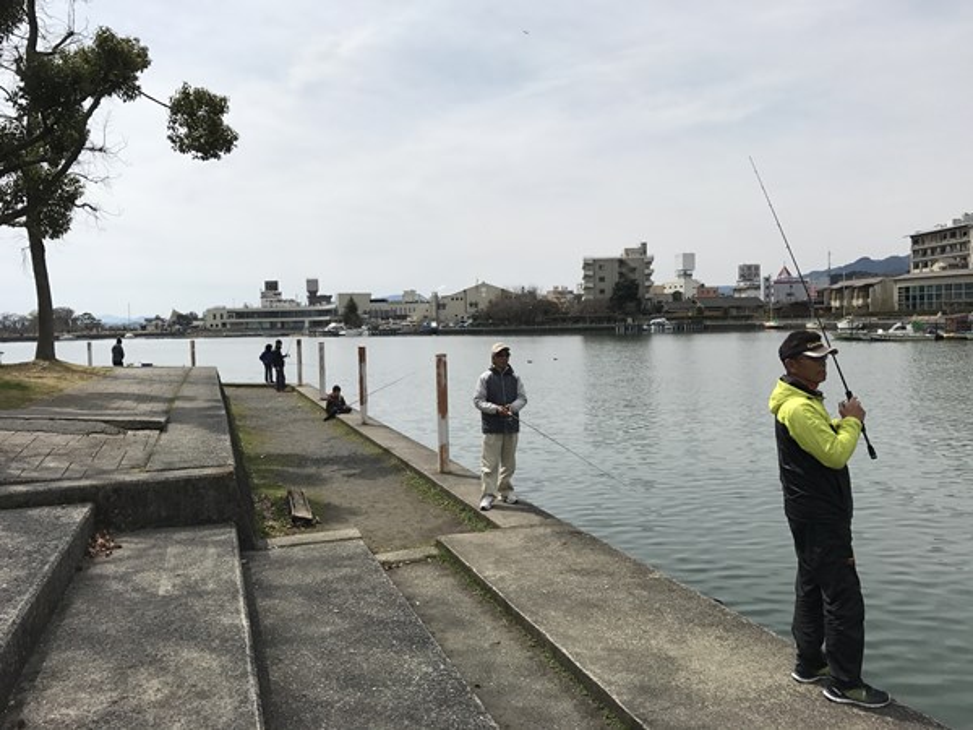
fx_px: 787
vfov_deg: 49.7
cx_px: 486
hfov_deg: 63.4
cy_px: 365
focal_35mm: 28
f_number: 1.8
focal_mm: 3.99
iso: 20
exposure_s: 1/5051
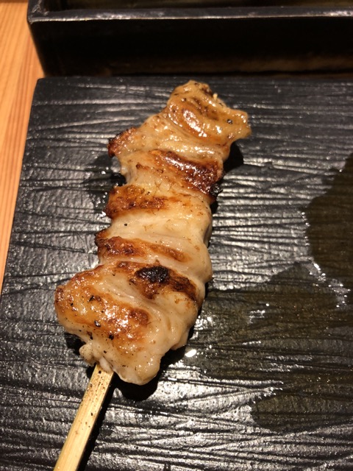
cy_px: 236
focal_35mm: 28
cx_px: 176
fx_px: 381
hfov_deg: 49.7
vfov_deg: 63.4
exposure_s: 1/17
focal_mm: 4
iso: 50
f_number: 1.8
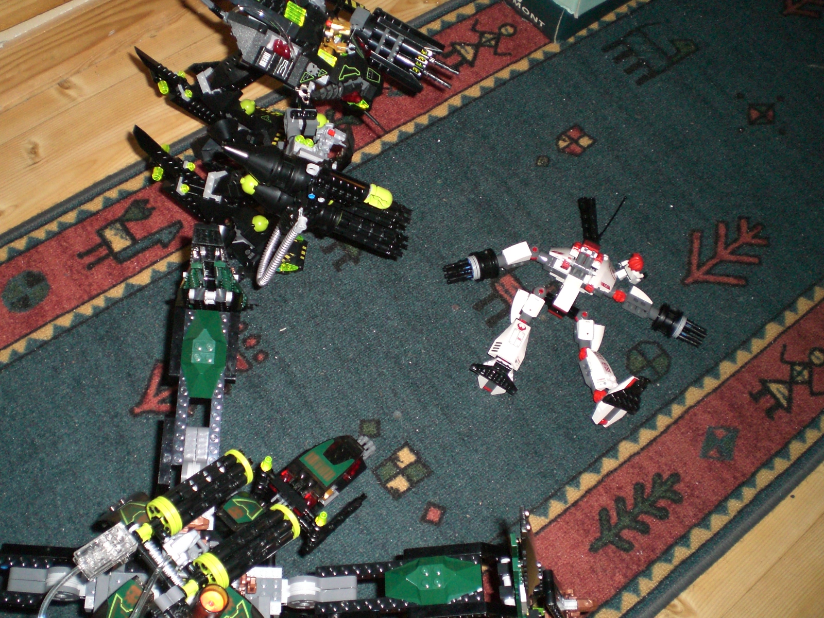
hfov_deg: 49.0
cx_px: 412
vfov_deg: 37.7
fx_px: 905
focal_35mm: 38
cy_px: 309
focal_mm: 6.3
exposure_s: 1/60
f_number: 3.1
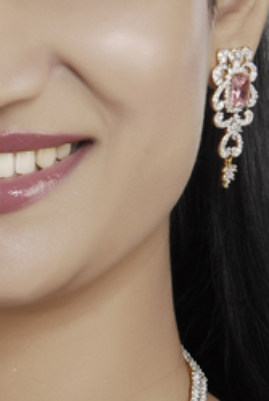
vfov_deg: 5.0
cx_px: 14
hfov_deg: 3.3
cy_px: 165
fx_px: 4621
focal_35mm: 414
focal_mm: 92
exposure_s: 1/125
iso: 200
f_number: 14
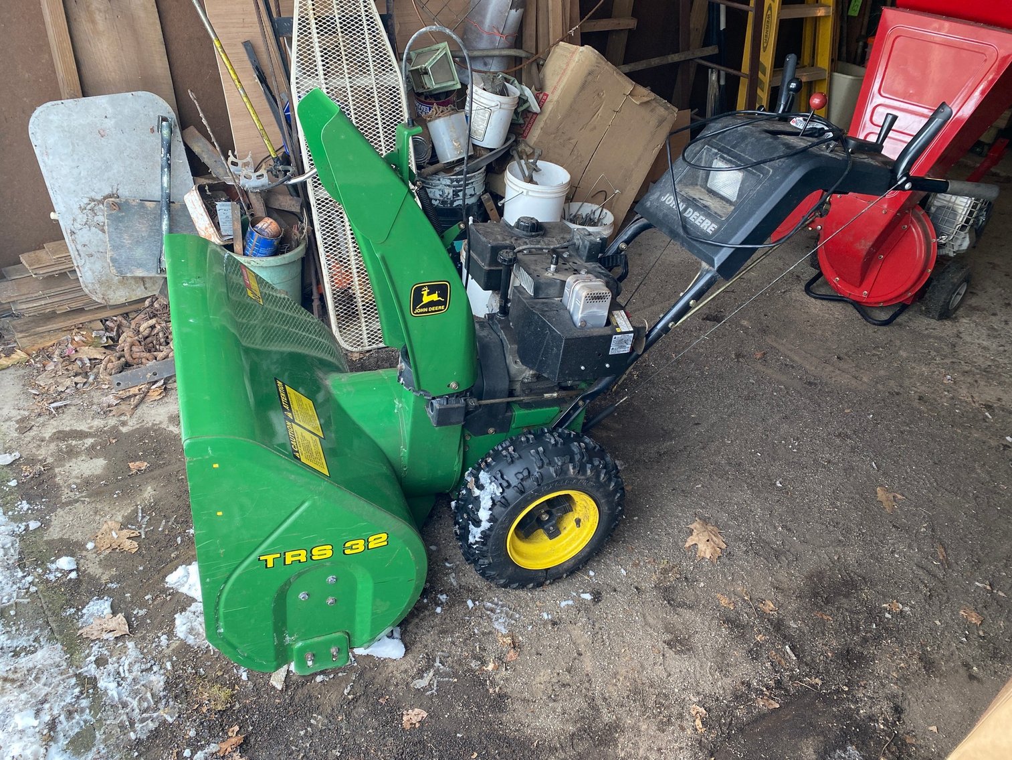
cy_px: 380
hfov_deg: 67.3
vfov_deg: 53.1
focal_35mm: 26
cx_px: 506
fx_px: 760
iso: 100
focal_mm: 4.25
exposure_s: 1/121
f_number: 1.8
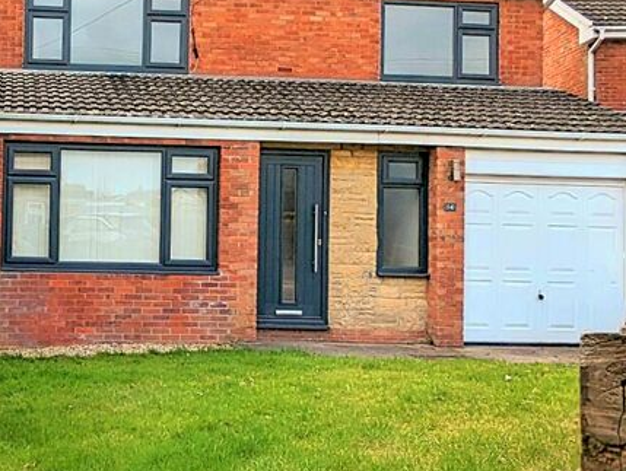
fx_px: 471
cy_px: 139
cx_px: 274
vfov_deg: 51.7
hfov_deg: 67.0
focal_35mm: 26
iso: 52
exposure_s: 1/2326
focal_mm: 2.35
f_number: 2.2
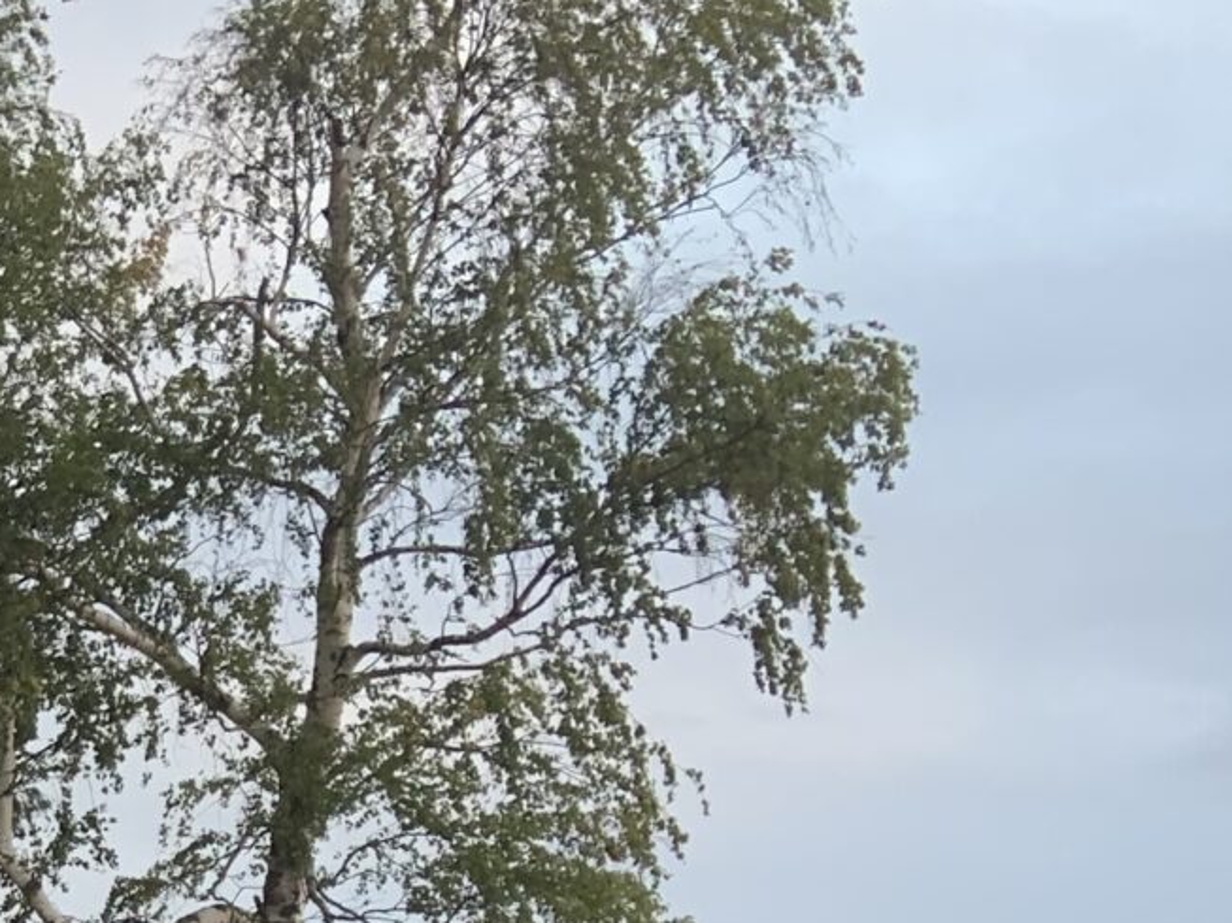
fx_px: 3628
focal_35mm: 102
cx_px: -798
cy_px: 1446
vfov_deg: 13.5
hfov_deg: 16.8
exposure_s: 1/122
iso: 40
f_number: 1.8
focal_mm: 4.25
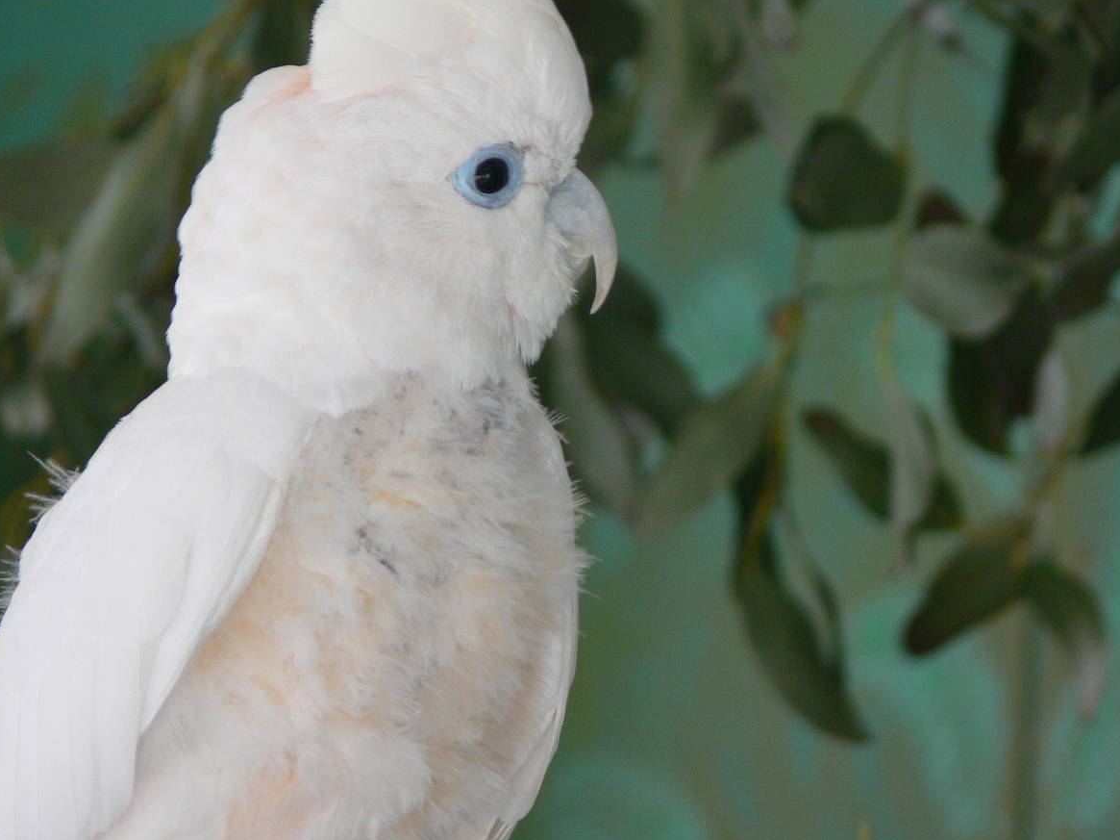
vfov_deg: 2.6
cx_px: 498
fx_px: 18663
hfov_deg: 3.4
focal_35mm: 577
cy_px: 297
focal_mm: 88.8
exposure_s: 1/30
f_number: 3.7
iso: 100
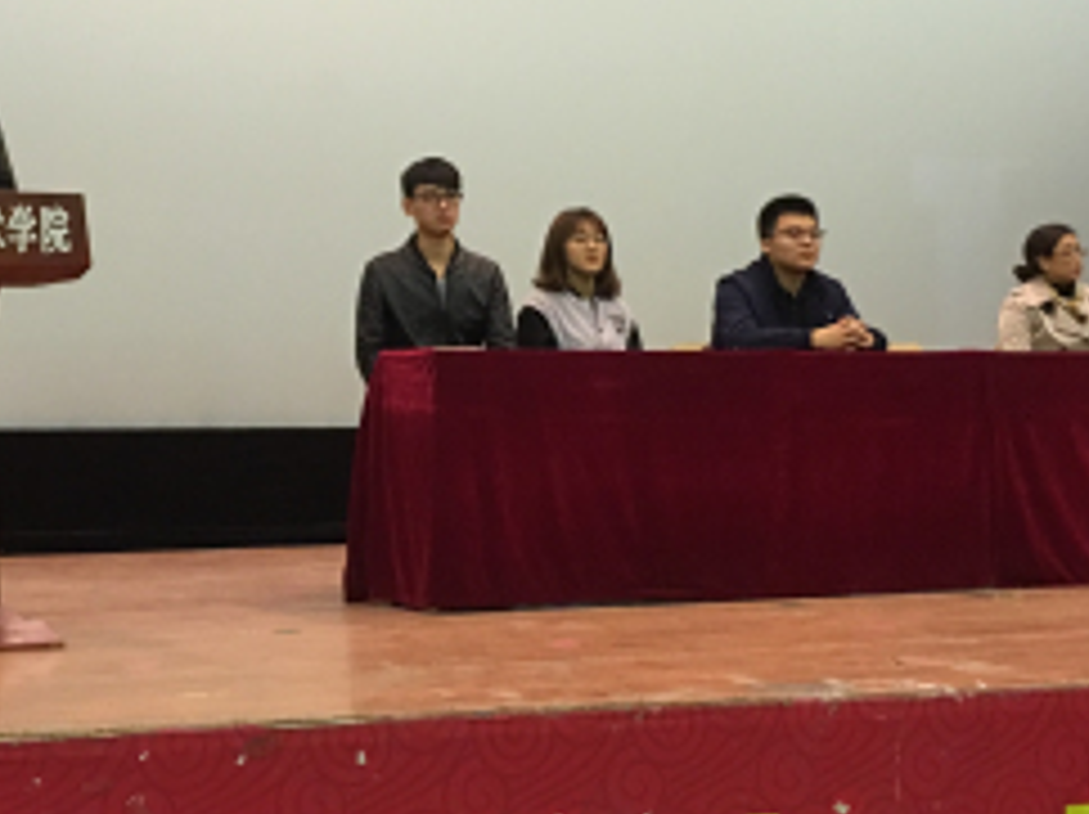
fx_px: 2263
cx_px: 392
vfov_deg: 20.4
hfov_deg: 26.9
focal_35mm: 72
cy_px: 297
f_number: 2.2
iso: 100
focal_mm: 4.15
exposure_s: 1/17
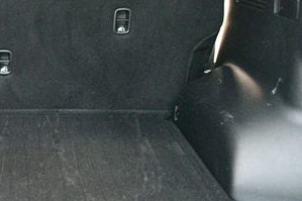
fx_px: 646
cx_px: -6
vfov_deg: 17.7
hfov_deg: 25.0
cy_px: 122
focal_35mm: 77
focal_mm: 24
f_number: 3.8
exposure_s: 1/60
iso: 12800
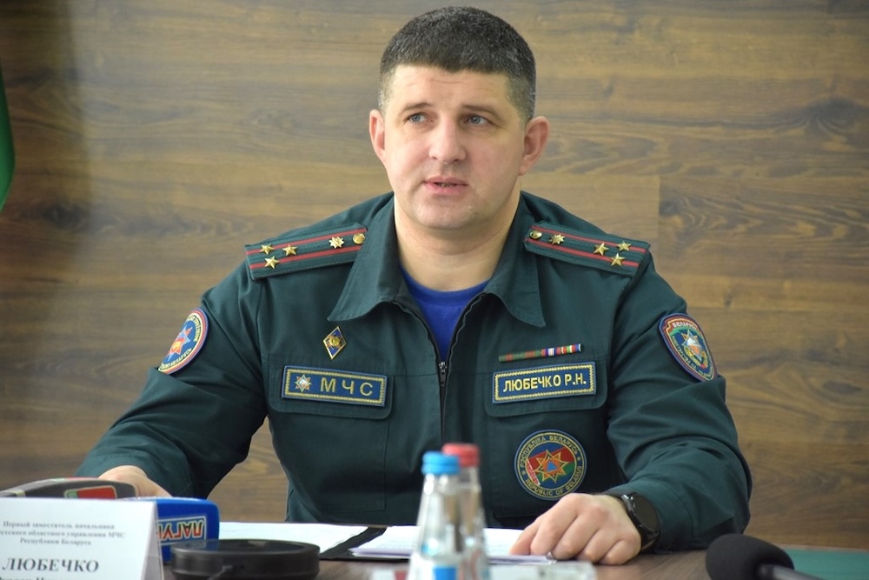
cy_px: 290
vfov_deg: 7.0
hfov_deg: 10.5
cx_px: 434
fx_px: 4707
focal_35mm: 195
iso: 2000
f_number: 5.6
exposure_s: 1/250
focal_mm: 130
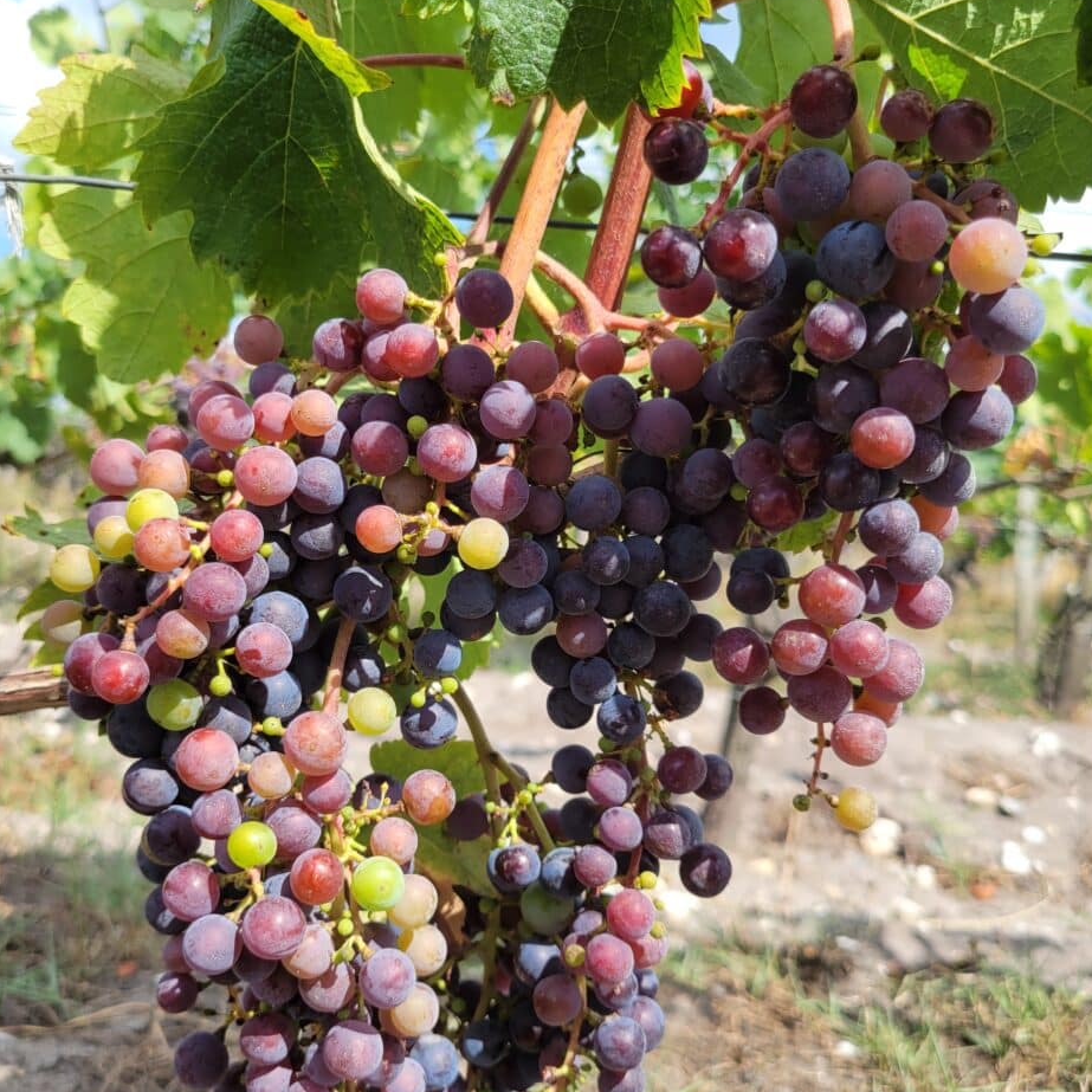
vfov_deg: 48.4
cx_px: 490
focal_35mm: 34
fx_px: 1213
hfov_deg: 48.4
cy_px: 584
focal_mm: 5.4
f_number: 1.8
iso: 40
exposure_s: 1/1073
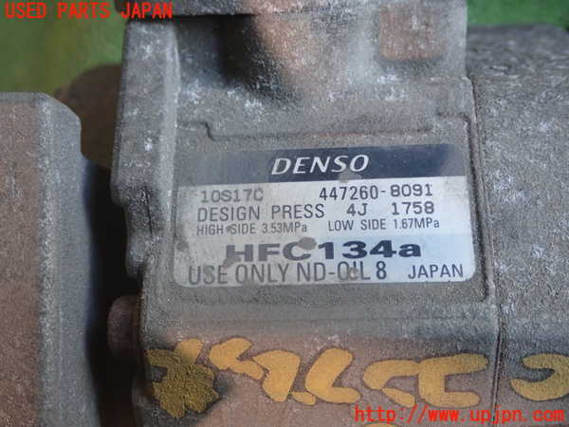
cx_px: 284
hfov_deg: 42.9
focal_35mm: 44
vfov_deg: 32.9
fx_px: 723
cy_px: 214
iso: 200
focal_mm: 7.84
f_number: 2.9
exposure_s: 1/50
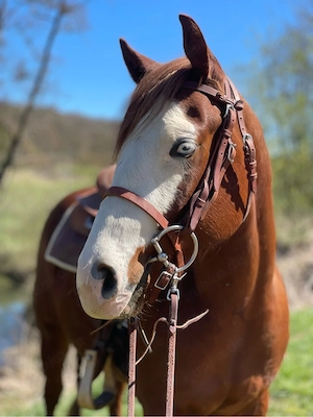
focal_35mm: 52
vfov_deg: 36.8
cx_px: 156
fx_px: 627
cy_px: 208
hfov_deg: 28.0
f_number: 2
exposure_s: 1/841
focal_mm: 6
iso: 32
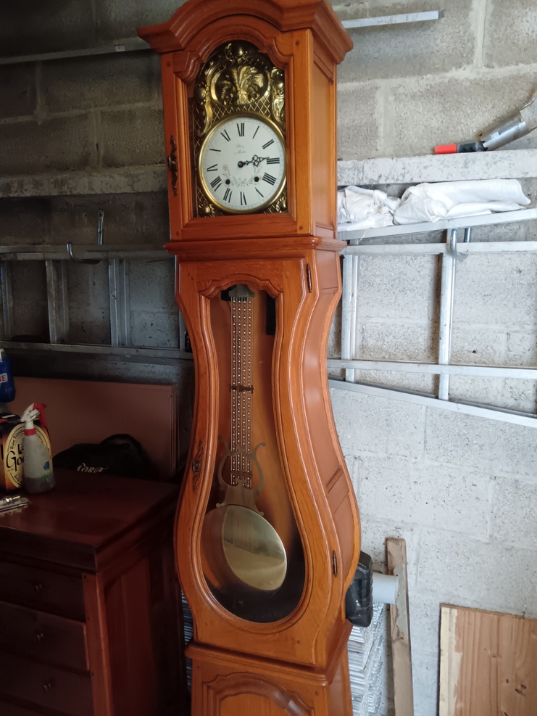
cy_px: 361
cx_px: 278
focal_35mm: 28
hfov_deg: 49.8
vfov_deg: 63.4
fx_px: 579
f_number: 1.9
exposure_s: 1/100
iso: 5243
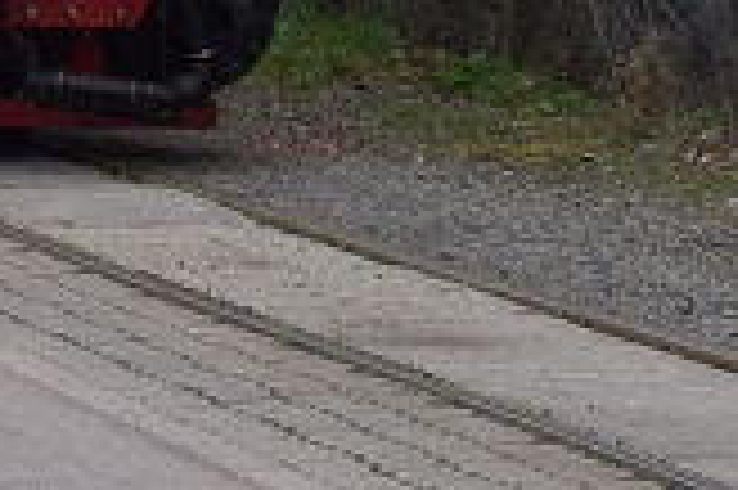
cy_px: -396
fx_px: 7857
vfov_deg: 3.6
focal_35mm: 384
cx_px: -266
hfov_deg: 5.3
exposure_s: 1/200
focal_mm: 35
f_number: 7.1
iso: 100
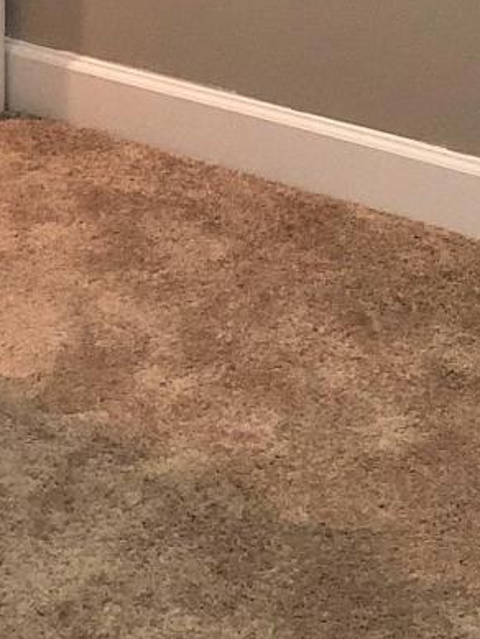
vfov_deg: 12.3
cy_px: -582
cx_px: 248
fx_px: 2661
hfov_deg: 10.3
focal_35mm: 144
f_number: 1.8
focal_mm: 3.99
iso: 40
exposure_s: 1/20
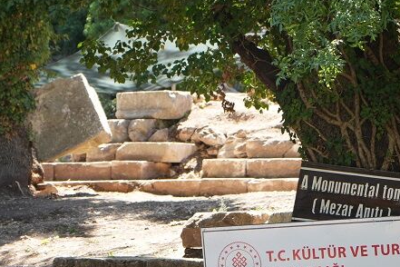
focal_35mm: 203
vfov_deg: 6.8
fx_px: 2255
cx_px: 200
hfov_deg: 10.1
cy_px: 137
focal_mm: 70
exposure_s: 1/160
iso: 160
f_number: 4
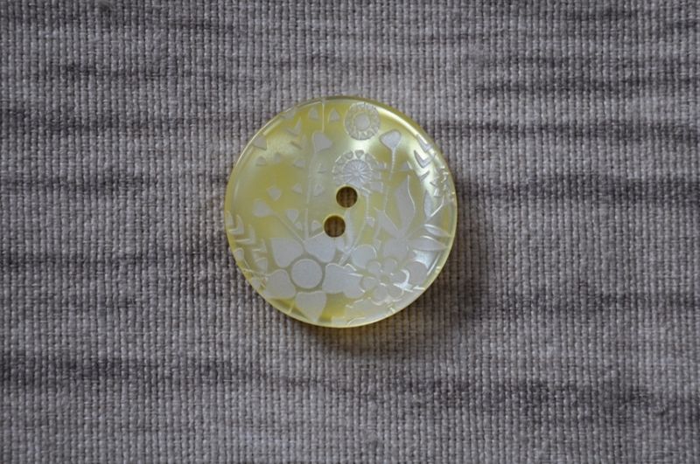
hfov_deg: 24.7
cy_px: 232
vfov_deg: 16.5
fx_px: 1602
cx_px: 350
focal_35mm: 82
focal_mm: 55
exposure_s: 1/60
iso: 500
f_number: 5.6
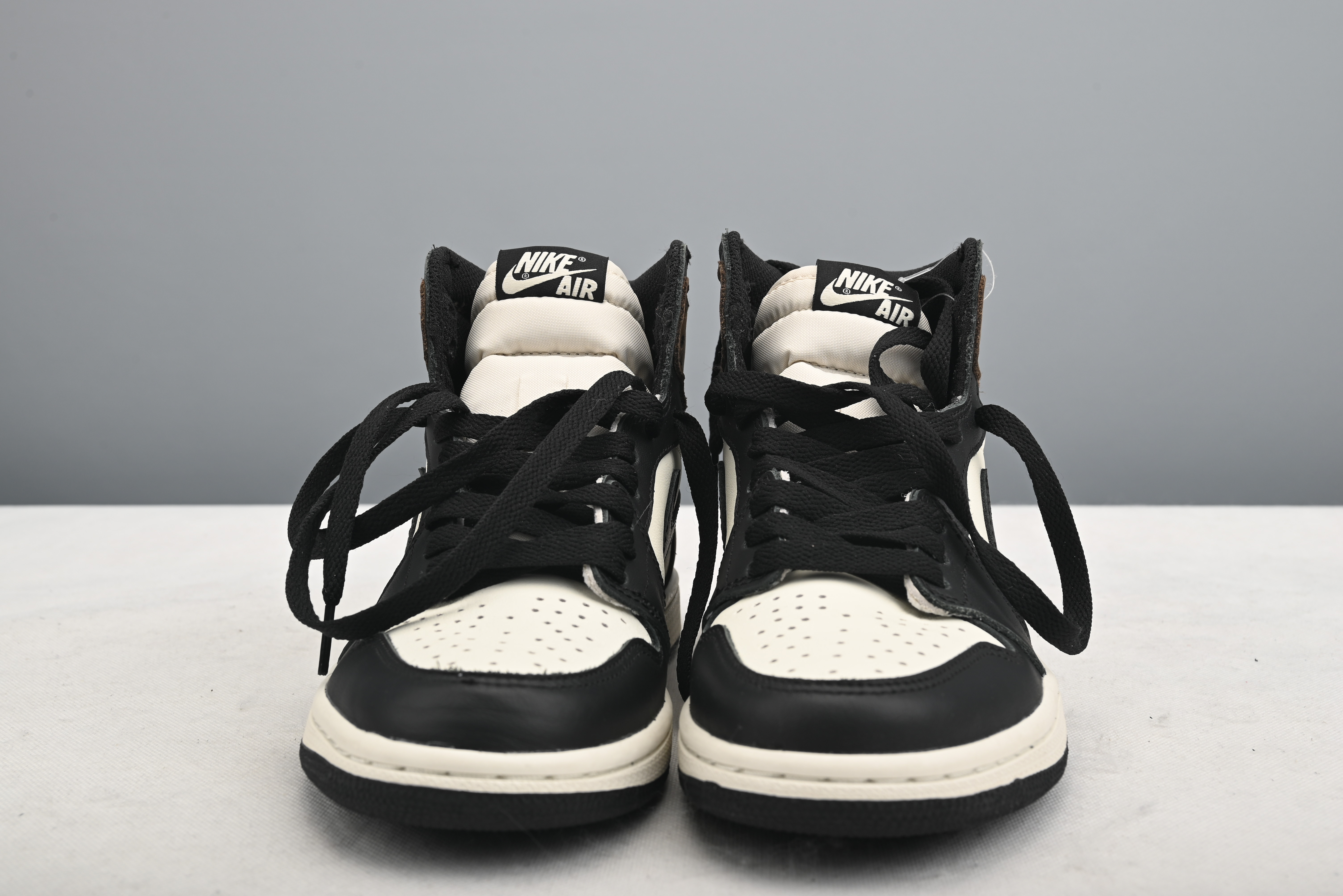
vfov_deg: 32.7
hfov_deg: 47.4
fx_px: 1530
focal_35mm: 41
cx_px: 672
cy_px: 448
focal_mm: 41
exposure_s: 1/200
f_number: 11
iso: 100
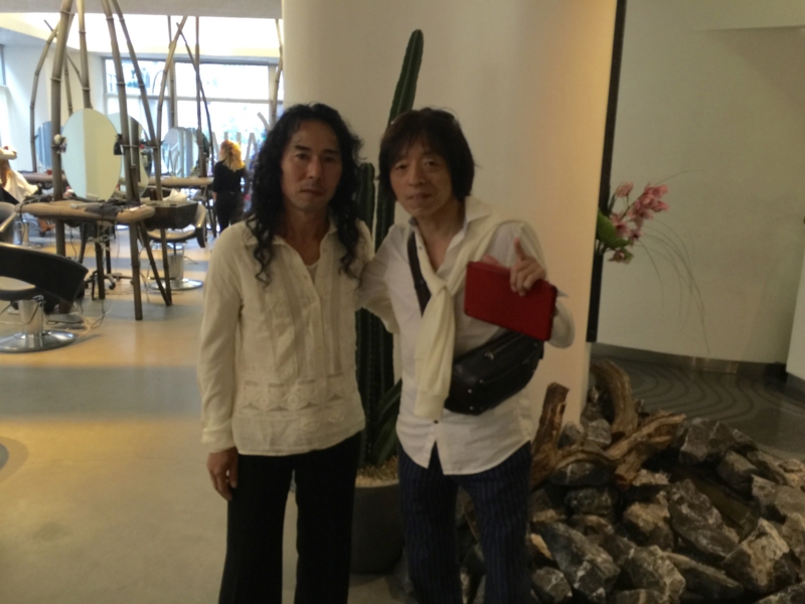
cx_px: 402
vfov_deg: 48.2
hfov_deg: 61.7
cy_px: 302
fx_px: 674
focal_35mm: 29
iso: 50
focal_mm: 4.15
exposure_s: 1/15
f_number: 2.2
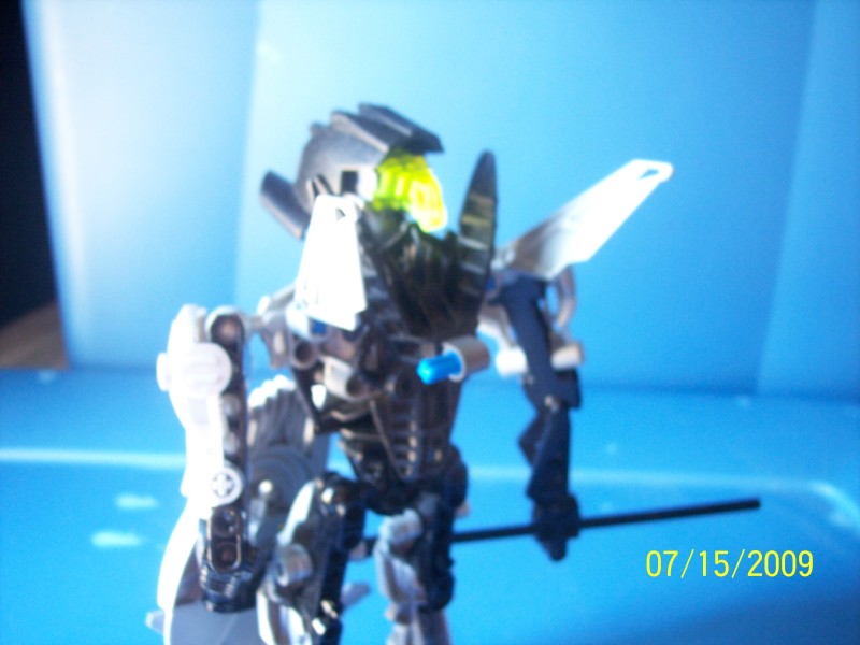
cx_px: 430
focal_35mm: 39
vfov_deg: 36.8
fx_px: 969
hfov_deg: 47.9
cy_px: 322
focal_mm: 8
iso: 200
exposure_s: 1/4
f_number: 3.4
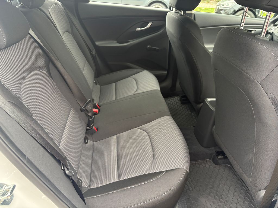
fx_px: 209
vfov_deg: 53.1
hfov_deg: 67.3
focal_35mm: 26
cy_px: 104
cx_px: 139
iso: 80
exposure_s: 1/121
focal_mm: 5.96
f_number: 1.6
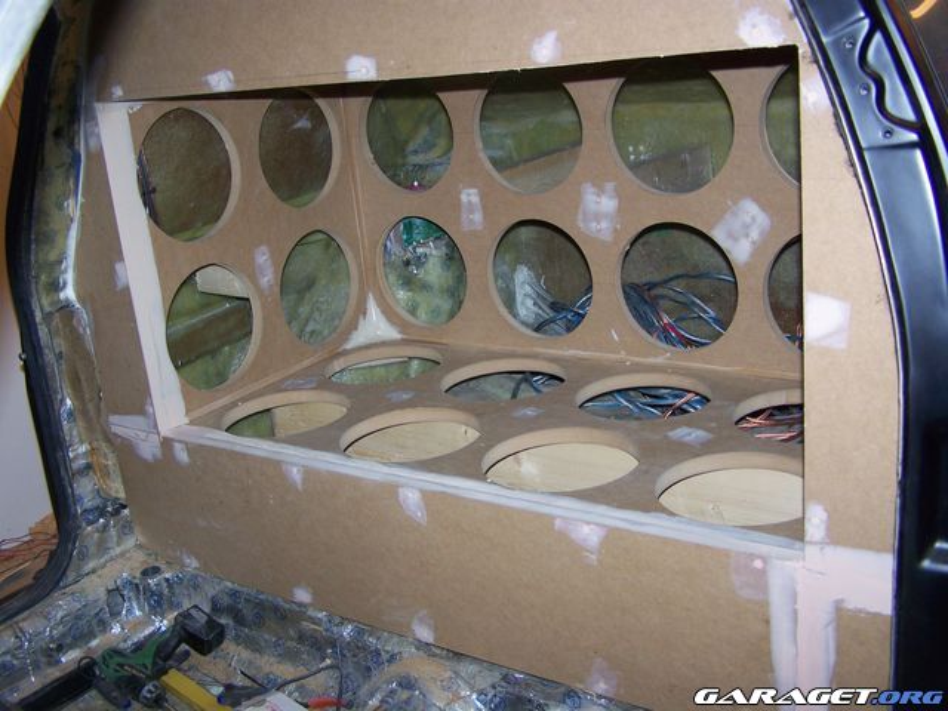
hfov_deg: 49.0
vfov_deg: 37.7
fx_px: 1041
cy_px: 356
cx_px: 474
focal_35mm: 38
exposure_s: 1/60
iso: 80
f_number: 2.8
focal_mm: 6.3
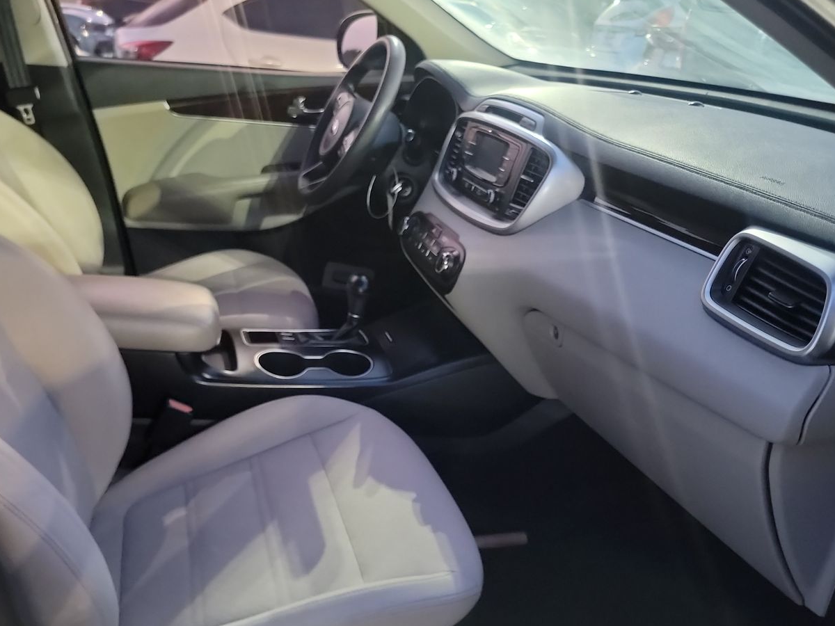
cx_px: 331
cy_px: 345
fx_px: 772
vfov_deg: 44.1
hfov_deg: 56.3
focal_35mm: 32
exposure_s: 1/14
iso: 2073
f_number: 1.8
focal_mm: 6.7
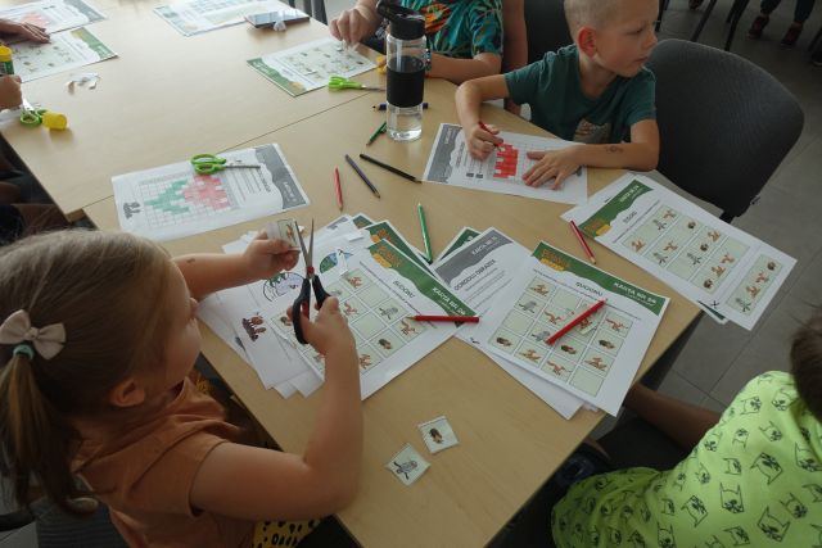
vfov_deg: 53.2
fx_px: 548
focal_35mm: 24
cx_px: 411
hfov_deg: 73.7
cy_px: 274
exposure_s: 1/100
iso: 125
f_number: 2.8
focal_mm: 8.8
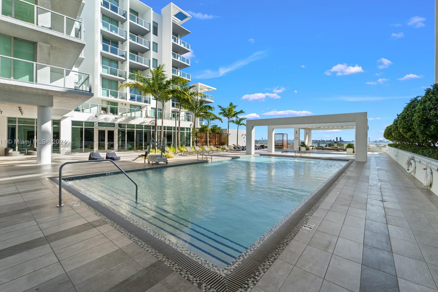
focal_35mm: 15
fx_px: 182
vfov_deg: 77.3
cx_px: 207
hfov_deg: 100.3
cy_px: 142
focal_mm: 14
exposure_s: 1/100
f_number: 11
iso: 160
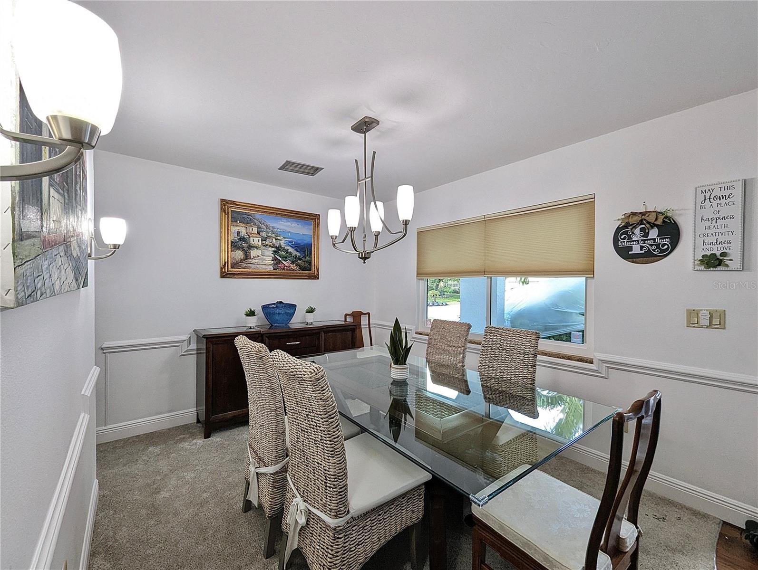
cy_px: 285
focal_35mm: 13
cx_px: 379
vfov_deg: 90.1
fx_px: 285
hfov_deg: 106.1
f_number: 2.2
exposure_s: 1/120
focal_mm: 1.95
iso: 401
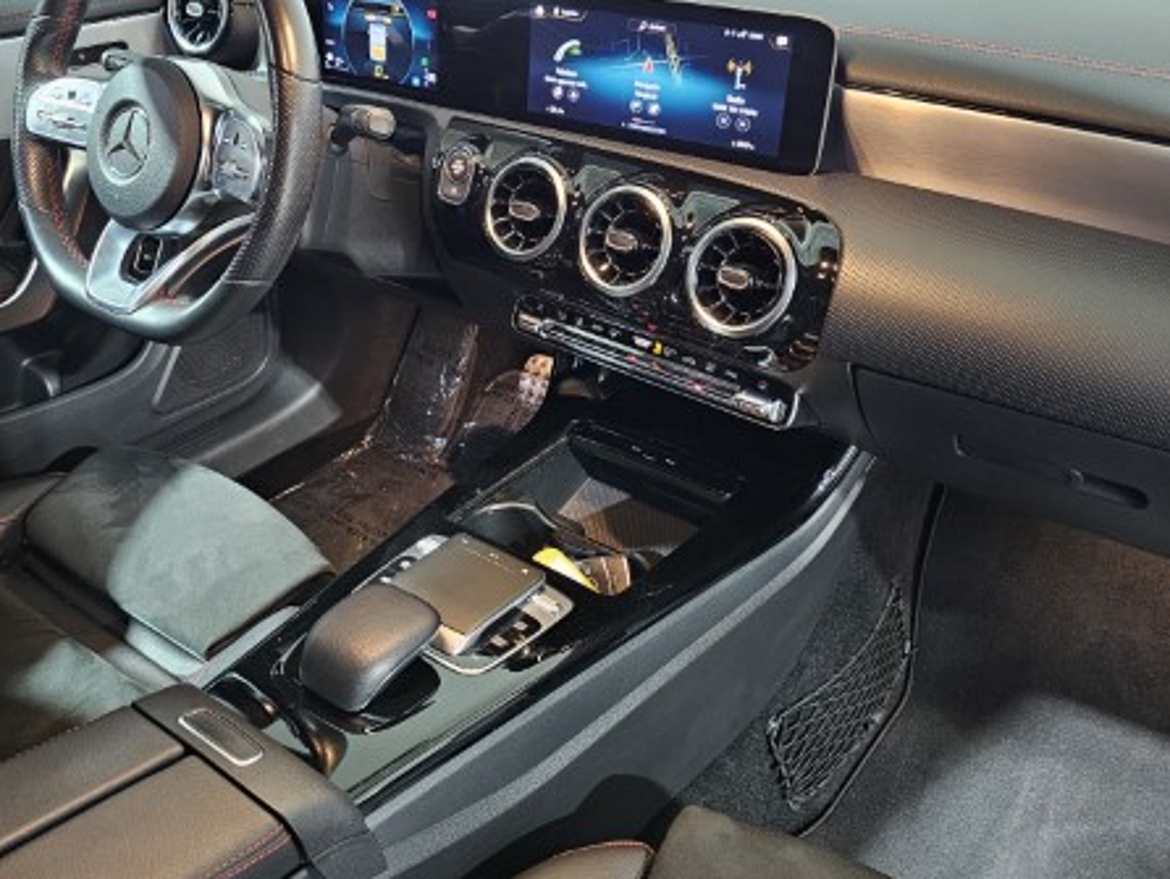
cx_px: 496
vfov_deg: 42.8
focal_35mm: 33
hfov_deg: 55.1
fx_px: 1116
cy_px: 354
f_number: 1.7
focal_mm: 6.3
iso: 640
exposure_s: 1/25
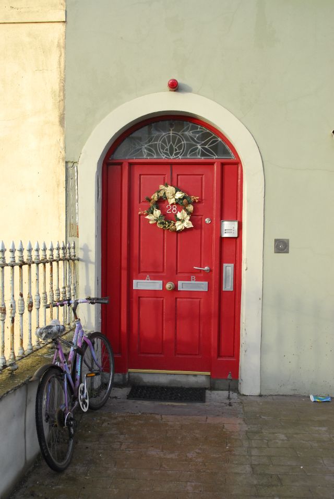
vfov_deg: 53.1
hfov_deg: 37.0
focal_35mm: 36
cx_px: 167
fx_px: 500
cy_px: 250
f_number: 2.8
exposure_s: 1/1250
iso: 500
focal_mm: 24
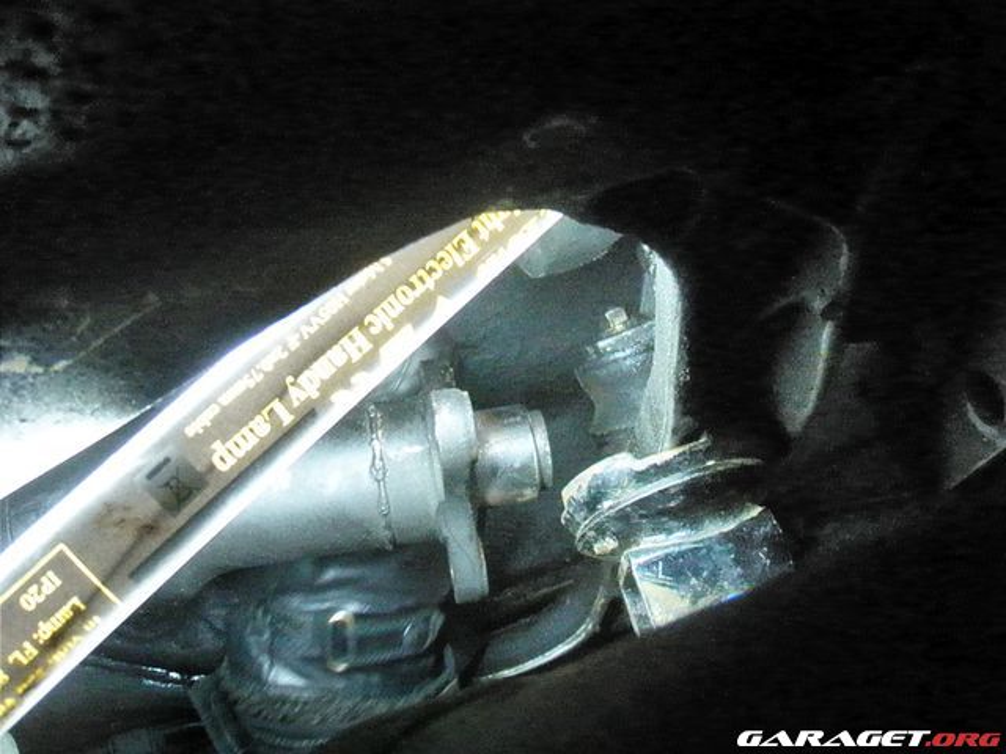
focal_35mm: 38
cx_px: 503
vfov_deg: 37.7
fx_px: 1104
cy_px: 377
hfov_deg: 49.0
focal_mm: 6.7
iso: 3200
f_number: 3.5
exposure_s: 1/60
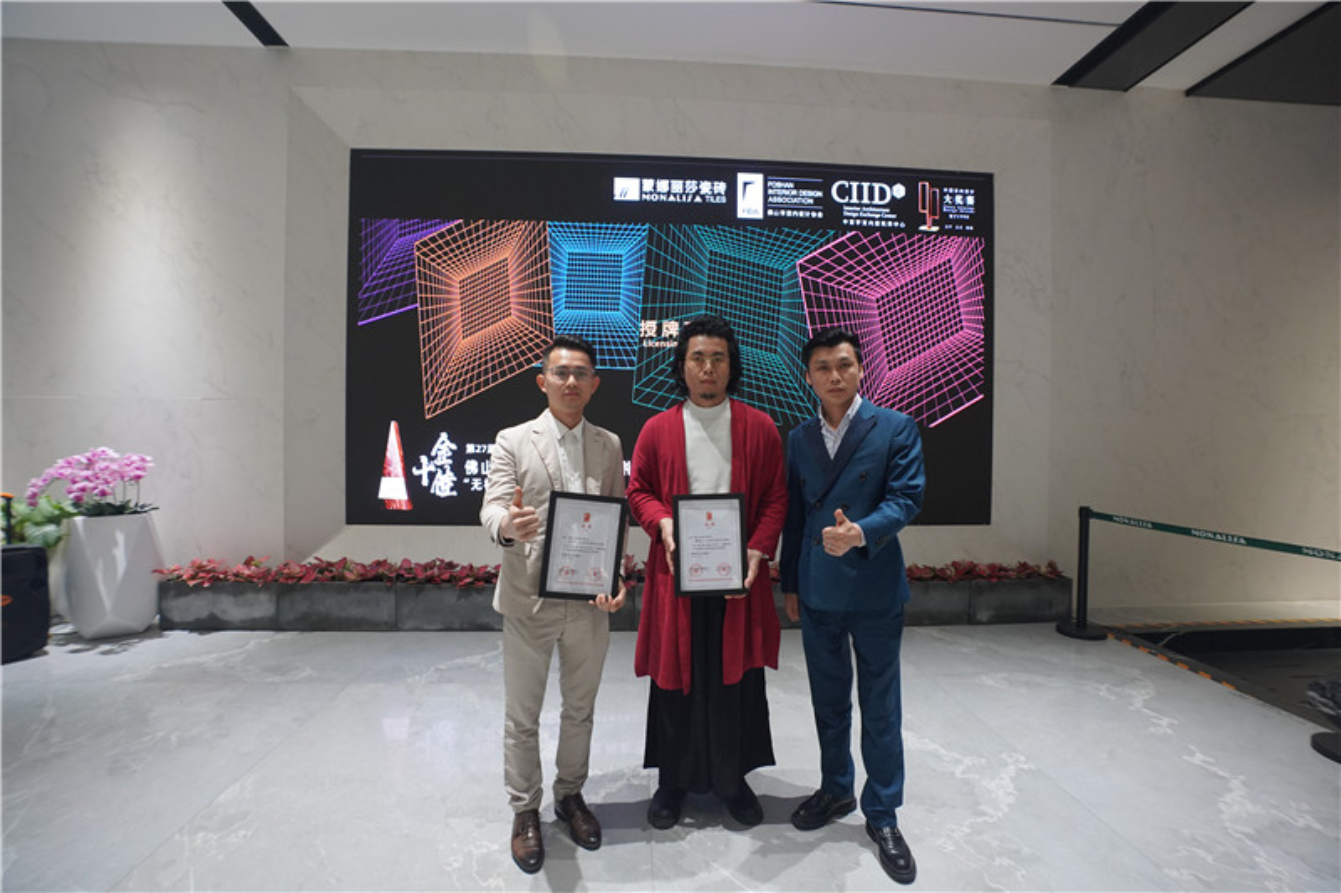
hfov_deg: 96.7
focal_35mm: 16
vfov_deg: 73.7
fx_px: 596
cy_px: 446
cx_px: 670
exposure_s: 1/160
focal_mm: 16
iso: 2500
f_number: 4
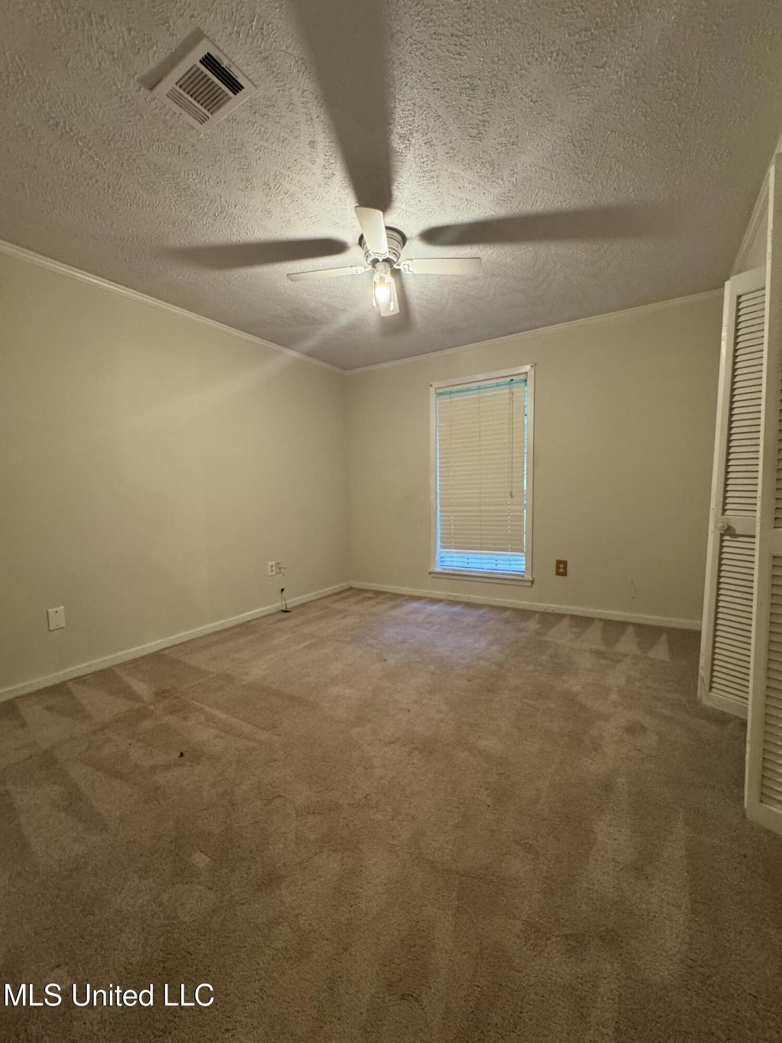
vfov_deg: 102.1
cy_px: 522
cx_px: 391
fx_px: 422
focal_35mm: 14
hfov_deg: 85.7
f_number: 2.2
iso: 400
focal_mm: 2.22
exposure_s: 1/60
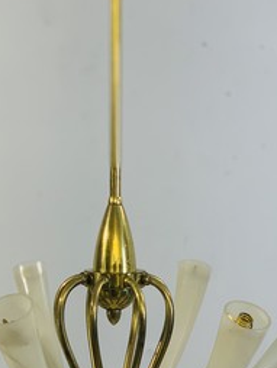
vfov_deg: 17.5
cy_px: 274
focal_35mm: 112
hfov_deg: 13.2
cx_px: 121
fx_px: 1193
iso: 100
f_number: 2.4
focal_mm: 6
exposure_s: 1/100
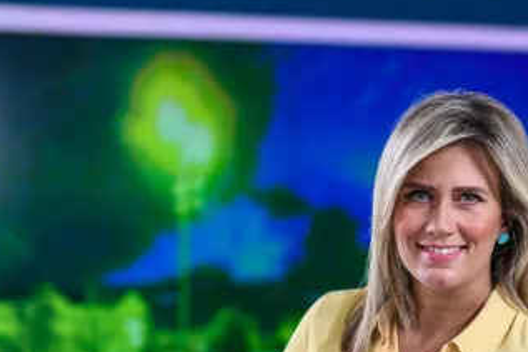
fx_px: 1759
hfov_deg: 16.8
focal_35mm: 120
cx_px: 481
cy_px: 291
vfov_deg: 11.4
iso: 125
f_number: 2
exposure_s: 1/200
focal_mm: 50
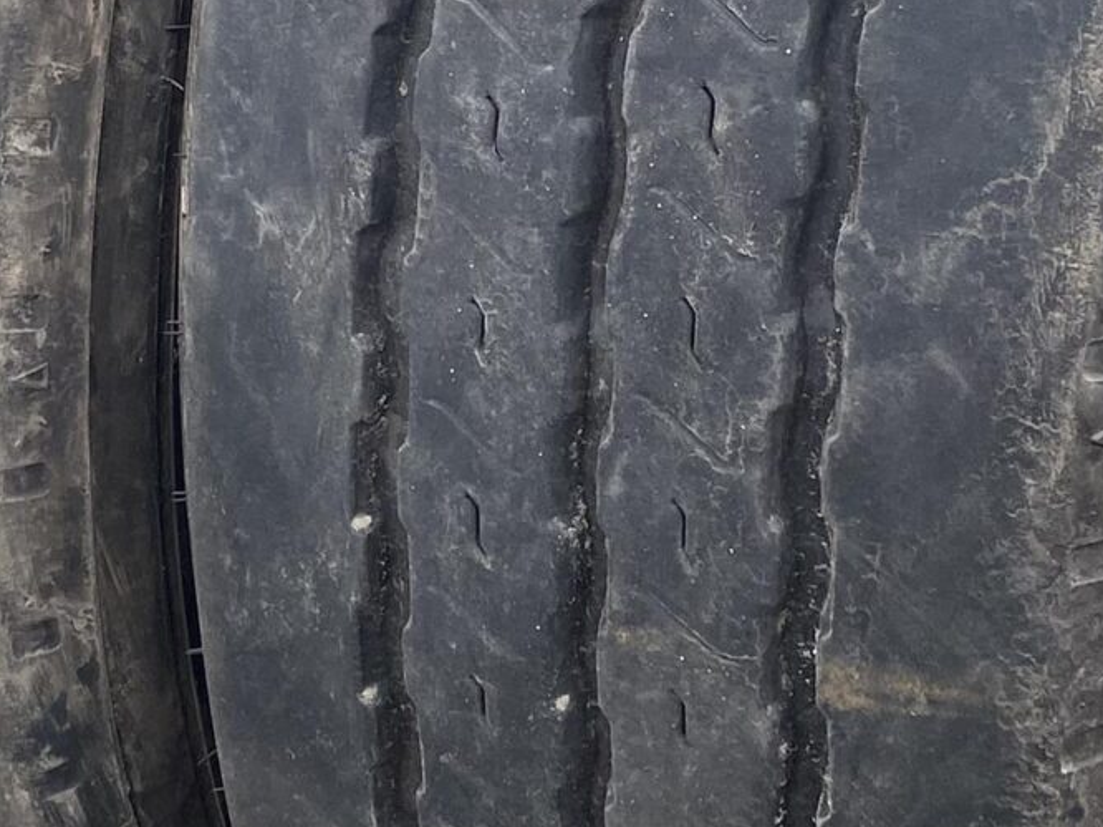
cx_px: 555
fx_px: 3185
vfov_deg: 14.5
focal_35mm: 100
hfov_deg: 19.6
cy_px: -35
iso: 32
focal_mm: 4.25
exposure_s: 1/126
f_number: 1.8
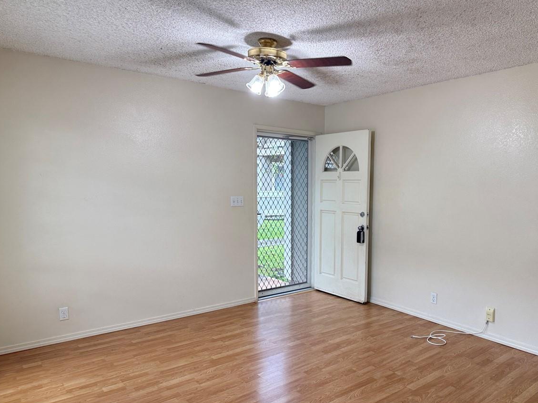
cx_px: 332
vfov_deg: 41.7
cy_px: 230
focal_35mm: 34
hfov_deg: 53.4
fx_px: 528
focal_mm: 6.76
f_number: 1.78
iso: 100
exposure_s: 1/120
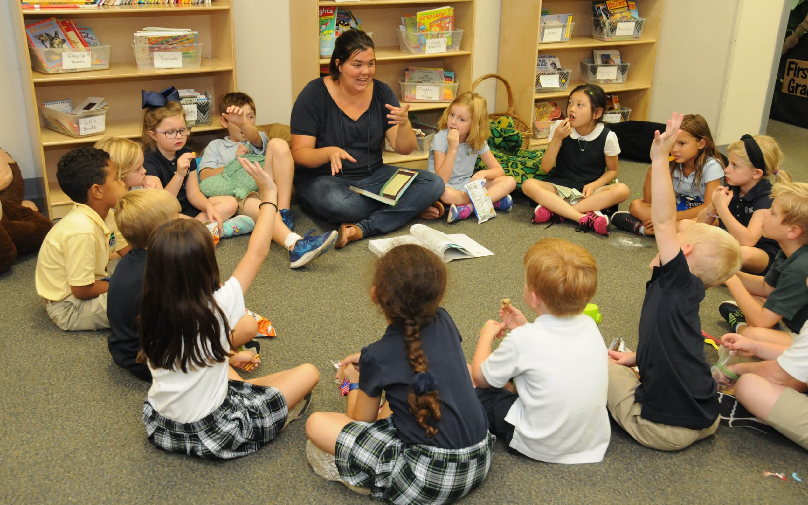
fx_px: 881
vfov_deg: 32.0
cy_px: 248
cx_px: 404
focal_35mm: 40
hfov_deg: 49.3
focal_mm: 26
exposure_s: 1/60
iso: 800
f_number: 5
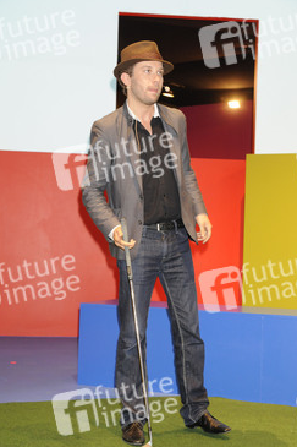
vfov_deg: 29.7
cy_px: 223
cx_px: 150
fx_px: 842
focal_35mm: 68
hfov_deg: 20.0
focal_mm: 62
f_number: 5.6
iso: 3200
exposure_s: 1/125
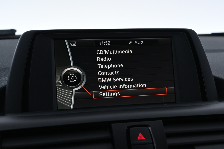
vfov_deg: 22.6
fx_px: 373
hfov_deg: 33.4
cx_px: 112
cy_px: 74
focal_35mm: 60
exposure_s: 1/30
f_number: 5.6
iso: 1100
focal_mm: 40
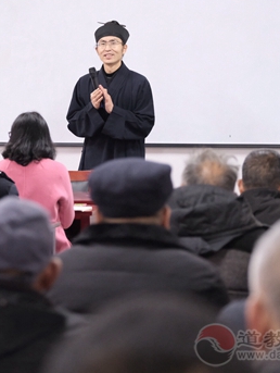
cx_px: 84
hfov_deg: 9.9
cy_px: 185
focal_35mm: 150
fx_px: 1615
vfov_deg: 13.2
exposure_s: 1/56
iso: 3200
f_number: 2.8
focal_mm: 68.7
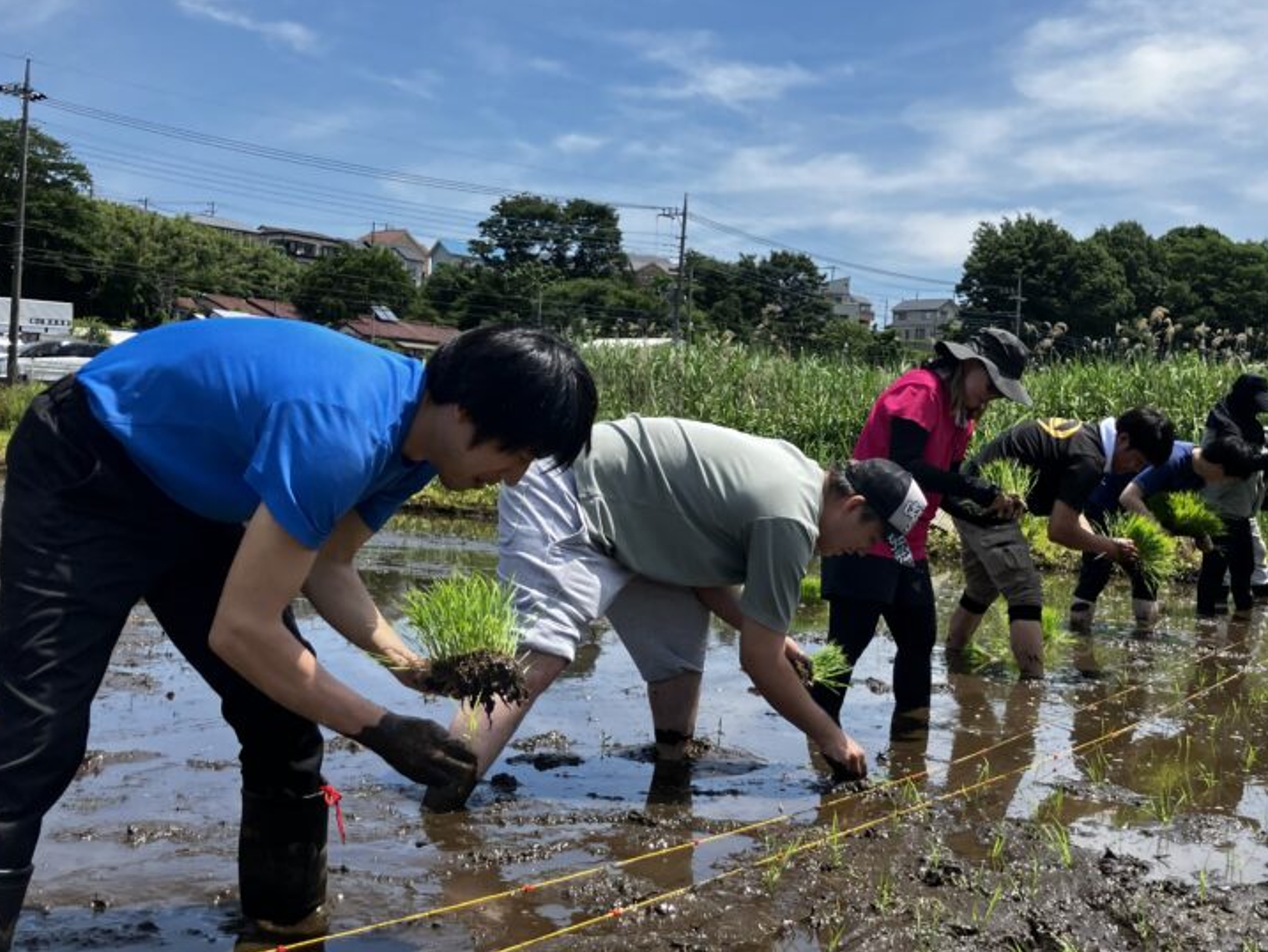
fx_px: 1465
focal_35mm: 40
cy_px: 503
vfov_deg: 36.0
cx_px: 769
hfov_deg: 46.5
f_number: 1.8
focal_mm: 3.99
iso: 32
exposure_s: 1/1548
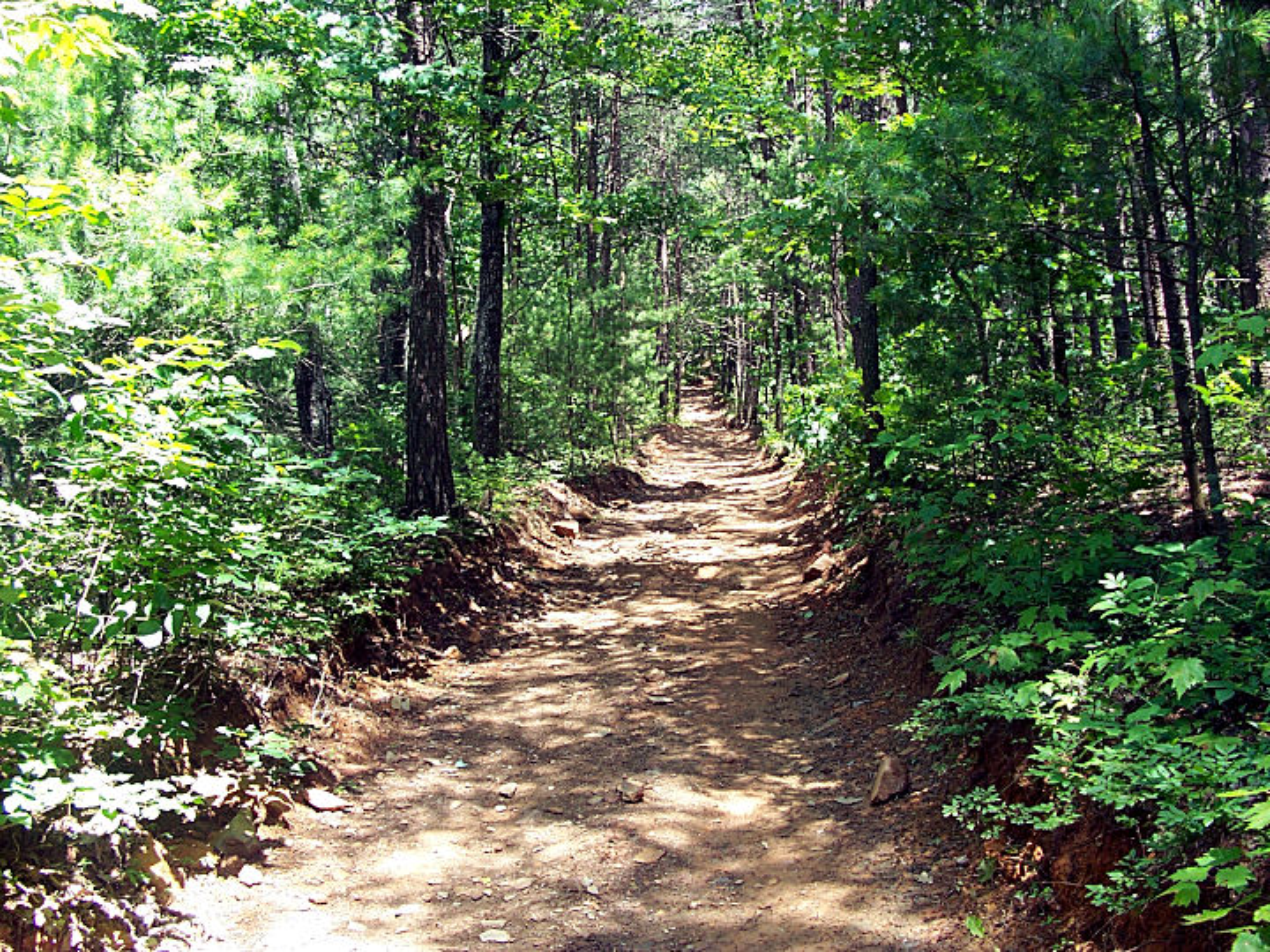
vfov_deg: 40.7
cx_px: 635
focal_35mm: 35
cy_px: 476
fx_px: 1284
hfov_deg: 52.6
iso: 80
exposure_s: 1/60
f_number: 2.8
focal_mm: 6
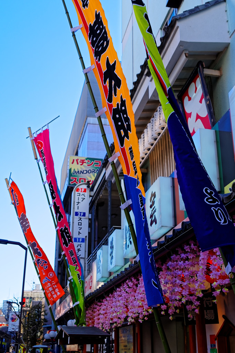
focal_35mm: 42
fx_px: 411
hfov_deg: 31.9
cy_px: 176
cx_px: 118
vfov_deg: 46.4
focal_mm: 28
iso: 200
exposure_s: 1/400
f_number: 4
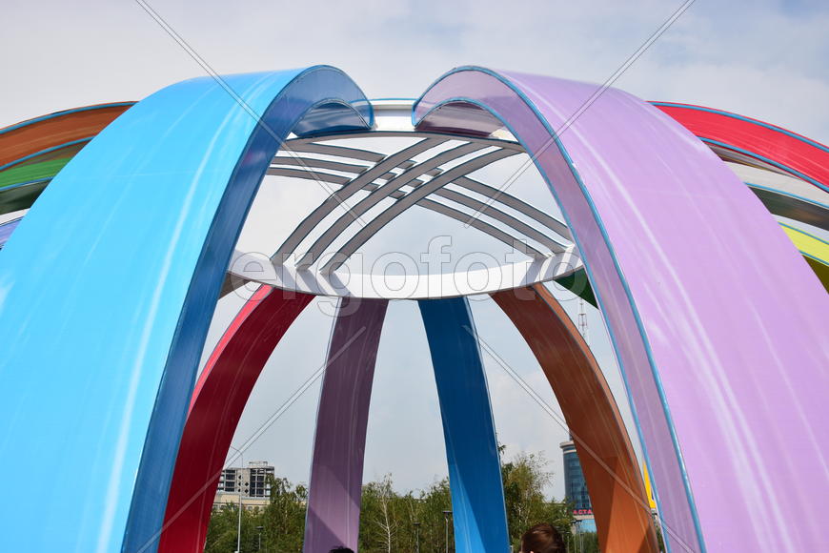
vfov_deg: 34.2
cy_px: 276
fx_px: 898
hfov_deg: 49.6
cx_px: 414
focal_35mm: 39
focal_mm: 26
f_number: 9
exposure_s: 1/320
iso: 100
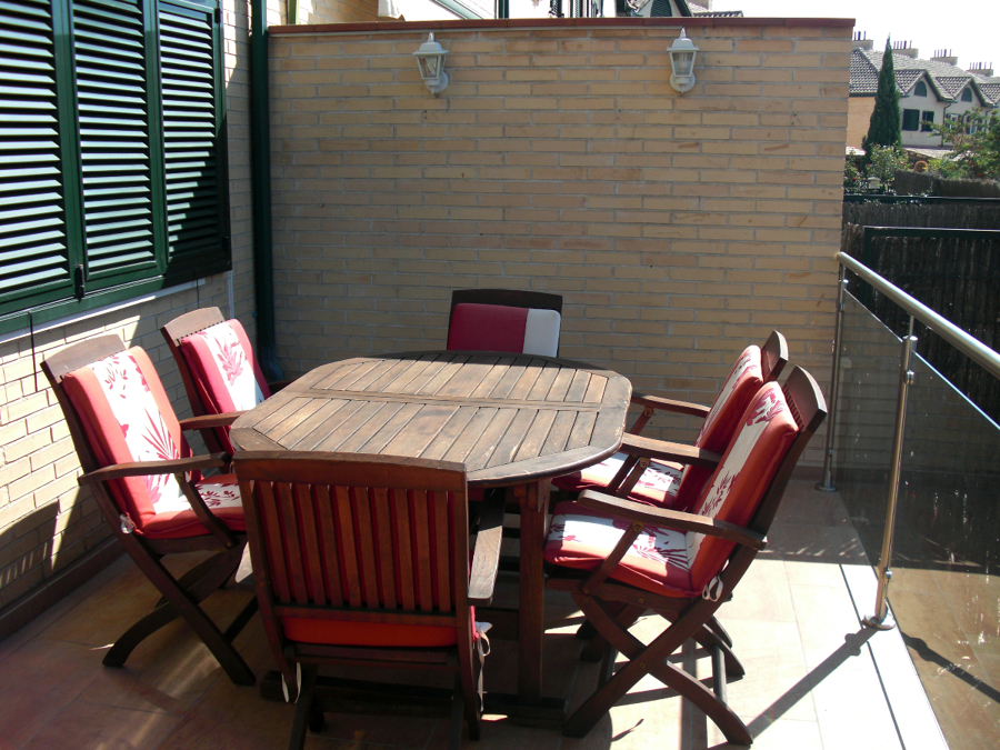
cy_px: 375
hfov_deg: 51.4
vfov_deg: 39.7
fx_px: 1040
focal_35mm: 36
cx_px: 500
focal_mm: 6.3
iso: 50
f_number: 2.8
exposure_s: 1/500
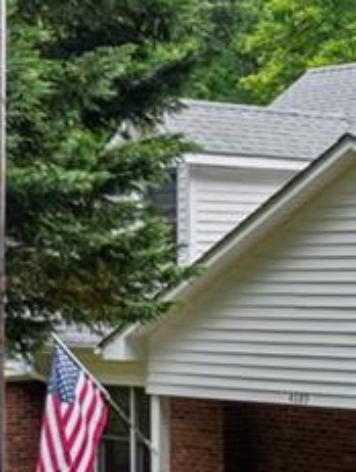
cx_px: 602
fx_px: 1627
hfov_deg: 11.7
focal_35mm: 119
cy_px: 299
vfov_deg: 16.5
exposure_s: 1/120
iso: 100
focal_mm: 10.26
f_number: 4.5
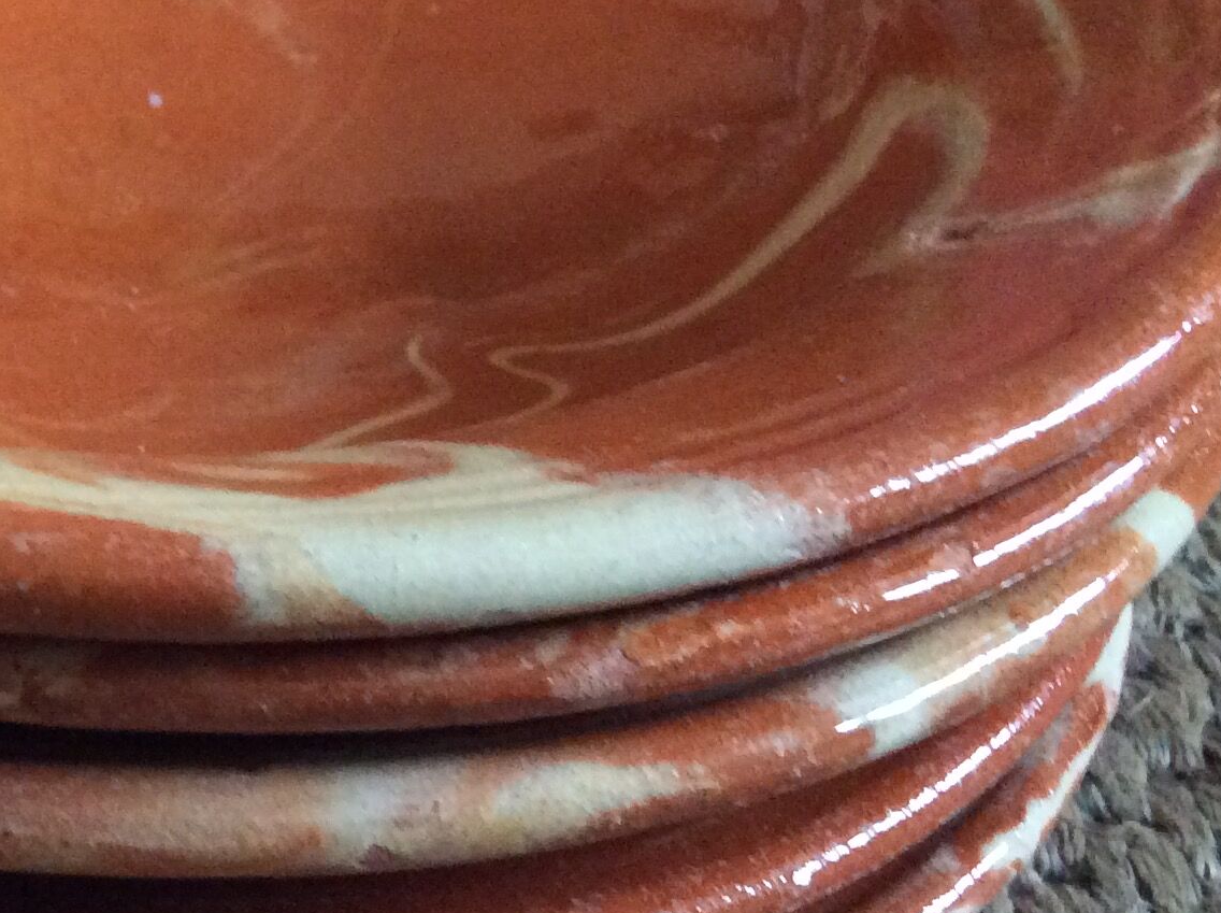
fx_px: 2572
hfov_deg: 25.6
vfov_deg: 20.1
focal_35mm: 73
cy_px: 352
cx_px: 51
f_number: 2.4
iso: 320
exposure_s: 1/25
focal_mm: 3.3
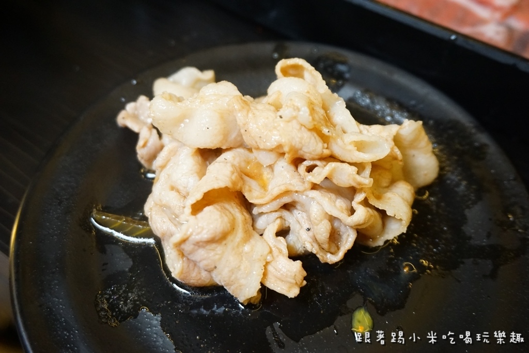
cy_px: 176
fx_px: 529
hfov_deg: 53.1
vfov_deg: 36.9
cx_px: 264
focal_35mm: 36
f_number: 4.5
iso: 2000
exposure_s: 1/60
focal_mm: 24
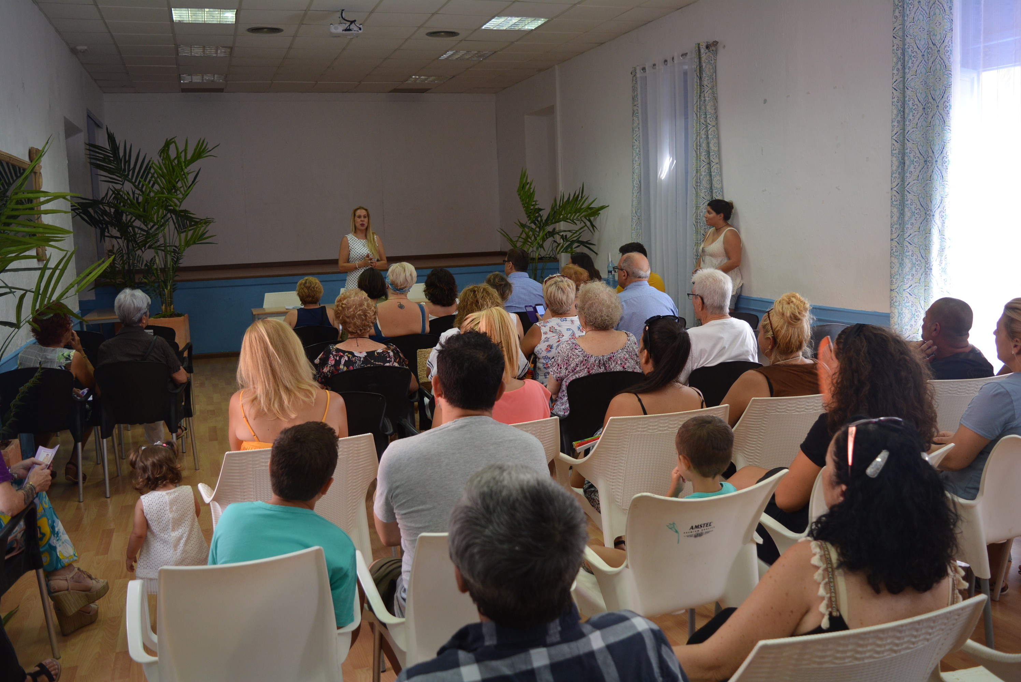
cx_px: 510
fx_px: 937
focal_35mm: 33
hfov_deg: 57.2
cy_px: 341
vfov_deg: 40.0
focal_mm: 22
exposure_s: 1/80
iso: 400
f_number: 4
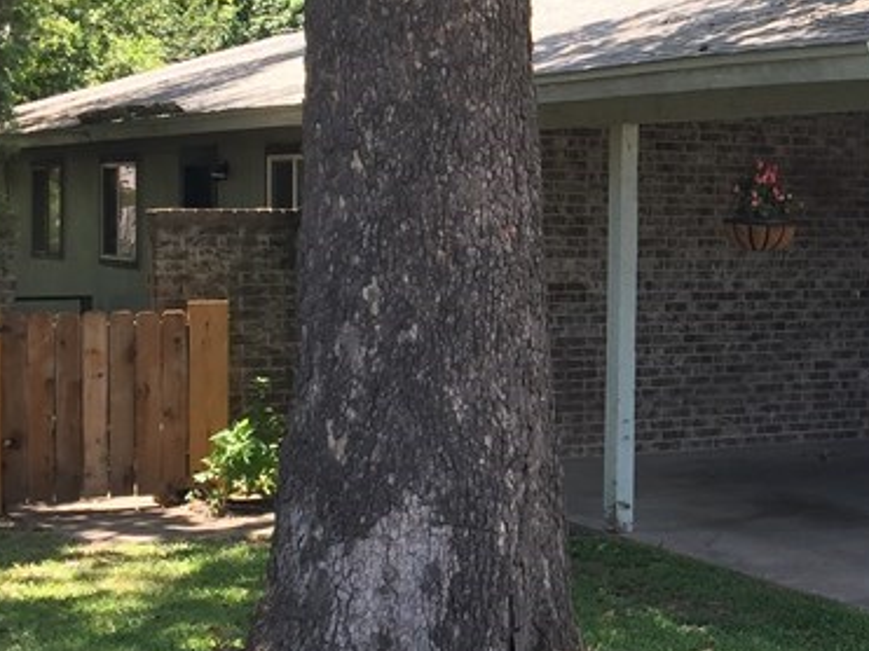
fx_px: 2008
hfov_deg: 23.1
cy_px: 251
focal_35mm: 80
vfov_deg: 18.4
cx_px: 939
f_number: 2.2
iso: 32
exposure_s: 1/246
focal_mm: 4.15
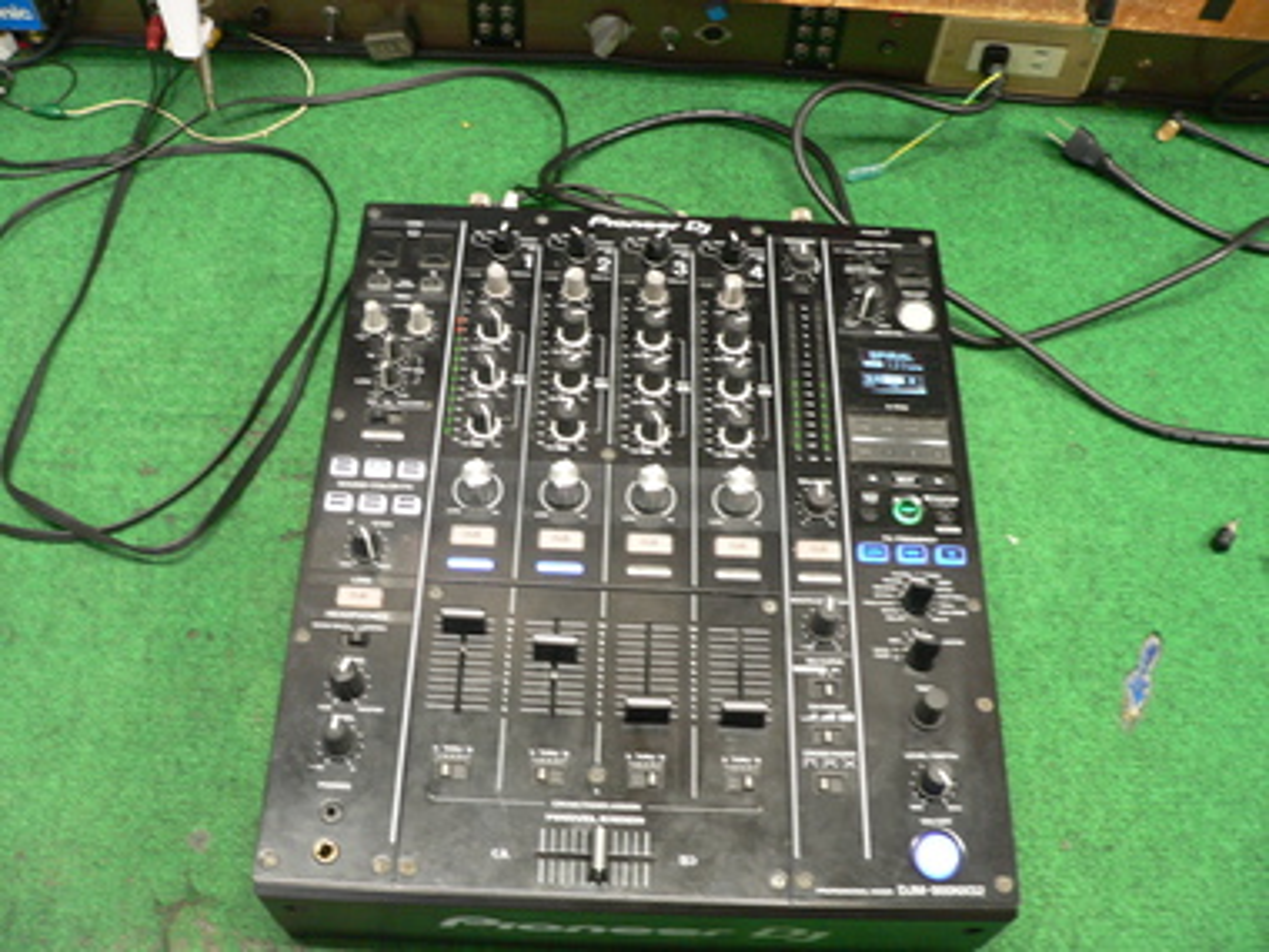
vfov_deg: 39.7
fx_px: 1320
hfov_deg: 51.4
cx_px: 634
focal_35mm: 36
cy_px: 476
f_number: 2.8
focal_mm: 6
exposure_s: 1/8
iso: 200
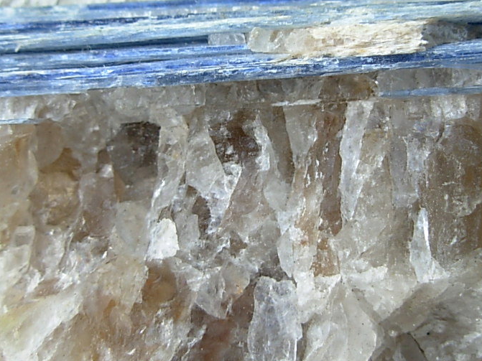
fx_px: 807
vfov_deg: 25.2
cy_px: 155
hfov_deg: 33.2
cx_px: 274
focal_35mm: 58
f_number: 2.9
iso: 50
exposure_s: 1/235
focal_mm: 6.3
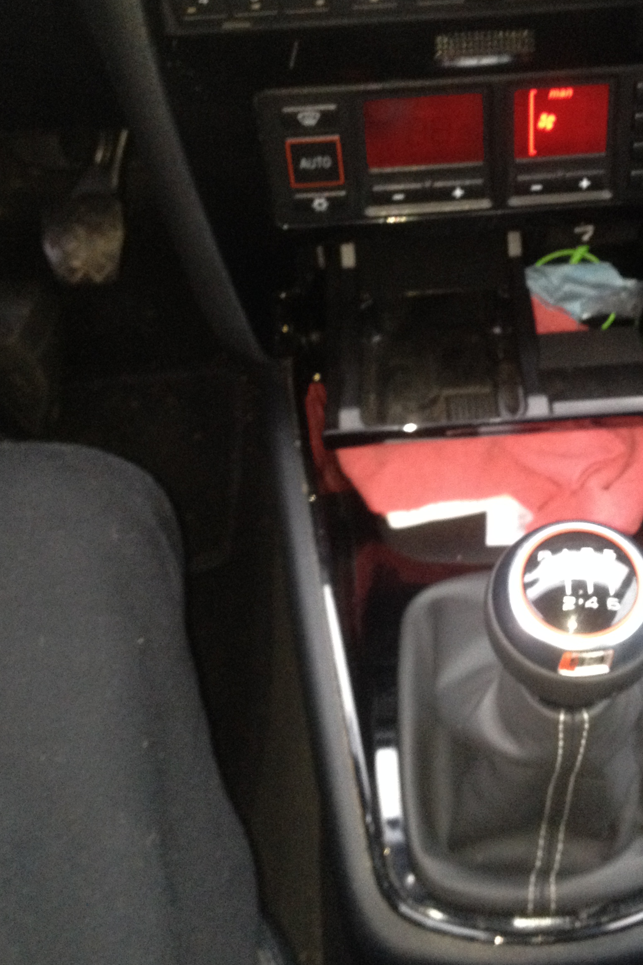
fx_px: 1366
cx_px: 454
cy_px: 425
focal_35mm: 51
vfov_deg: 38.8
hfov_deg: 26.3
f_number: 2.4
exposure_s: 1/16
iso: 250
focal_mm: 4.28
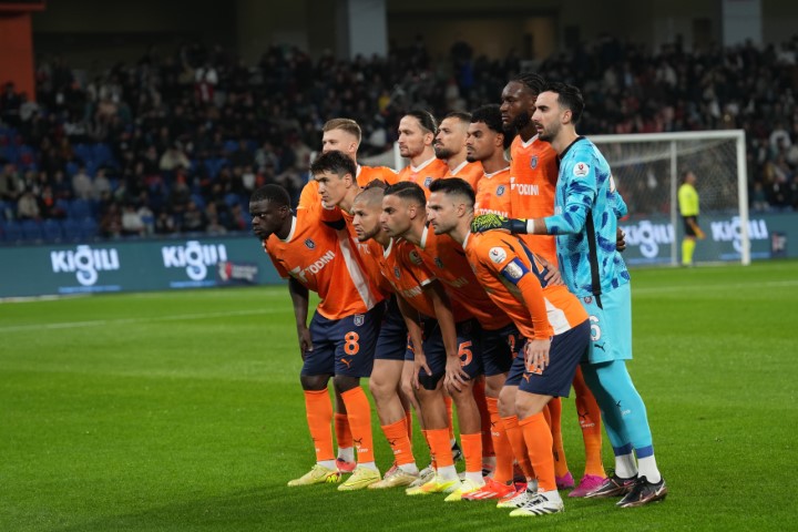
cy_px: 266
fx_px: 3524
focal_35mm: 159
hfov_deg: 12.9
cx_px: 399
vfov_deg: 8.6
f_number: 4
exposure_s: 1/800
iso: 2000
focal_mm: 159
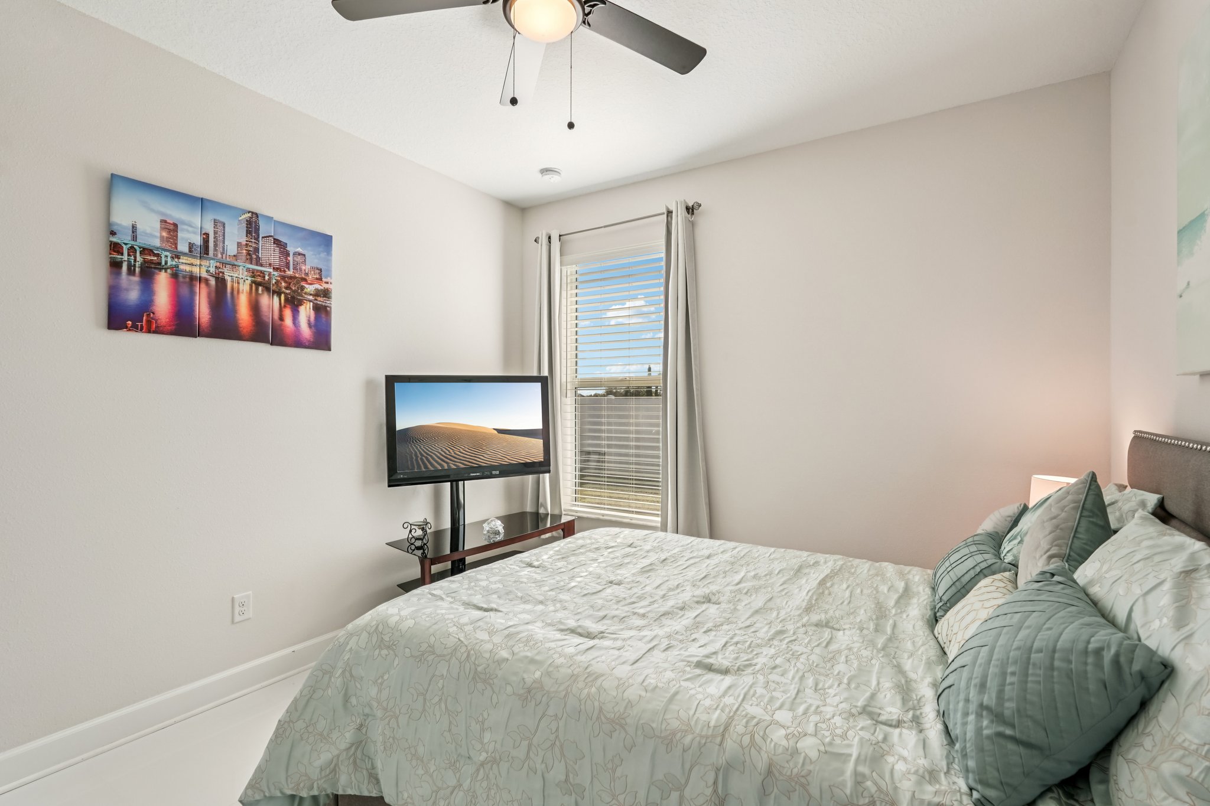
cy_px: 403
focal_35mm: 17
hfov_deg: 93.3
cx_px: 605
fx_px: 571
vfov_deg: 70.4
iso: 400
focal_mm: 17
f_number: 8
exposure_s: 1/125
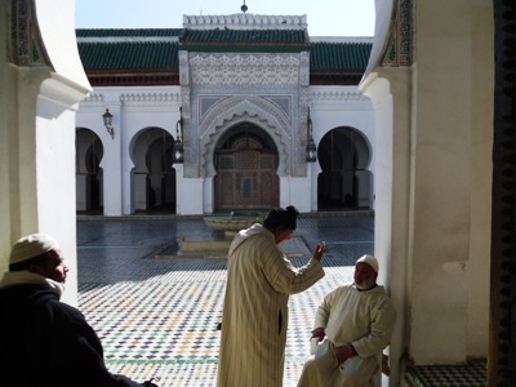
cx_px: 258
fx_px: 462
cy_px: 194
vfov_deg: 45.4
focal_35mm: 31
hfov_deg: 58.4
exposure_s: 1/980
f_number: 3.3
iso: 80
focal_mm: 5.6
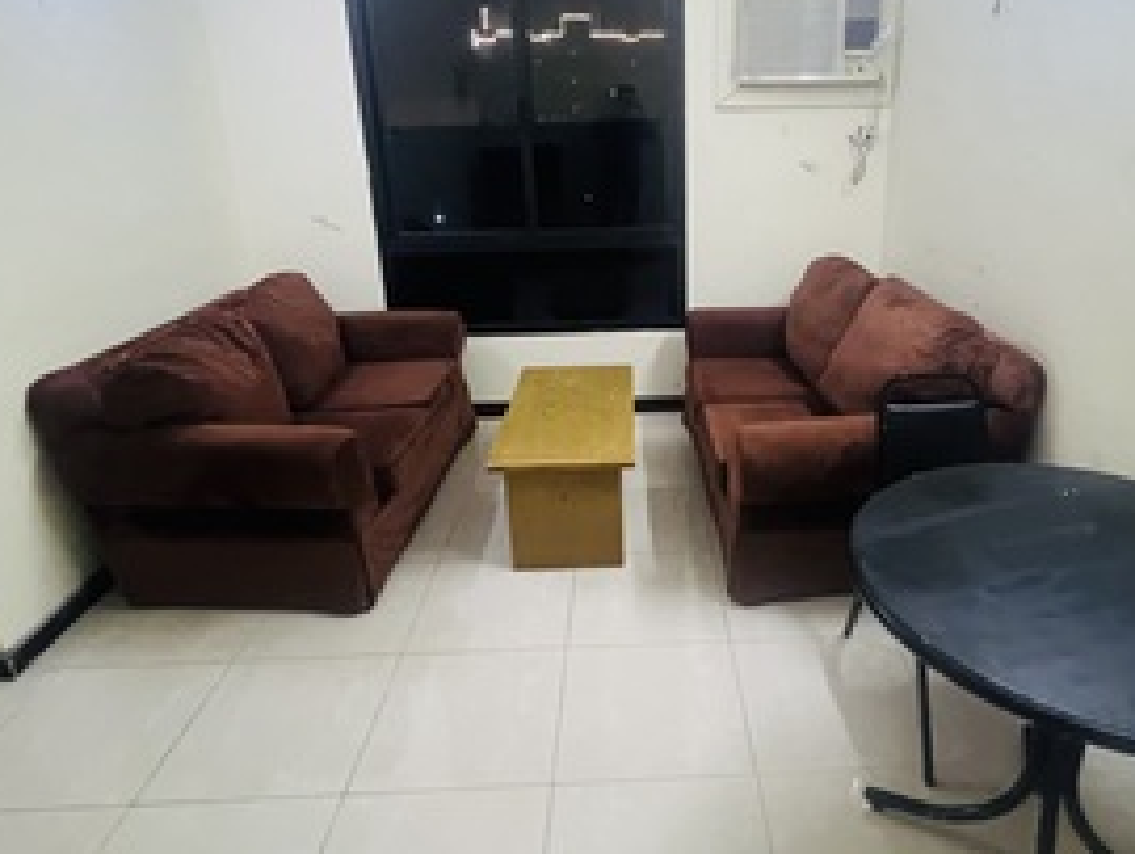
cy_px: 364
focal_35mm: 22
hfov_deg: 75.7
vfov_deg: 60.9
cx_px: 662
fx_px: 722
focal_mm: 1.57
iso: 640
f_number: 1.8
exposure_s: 1/50
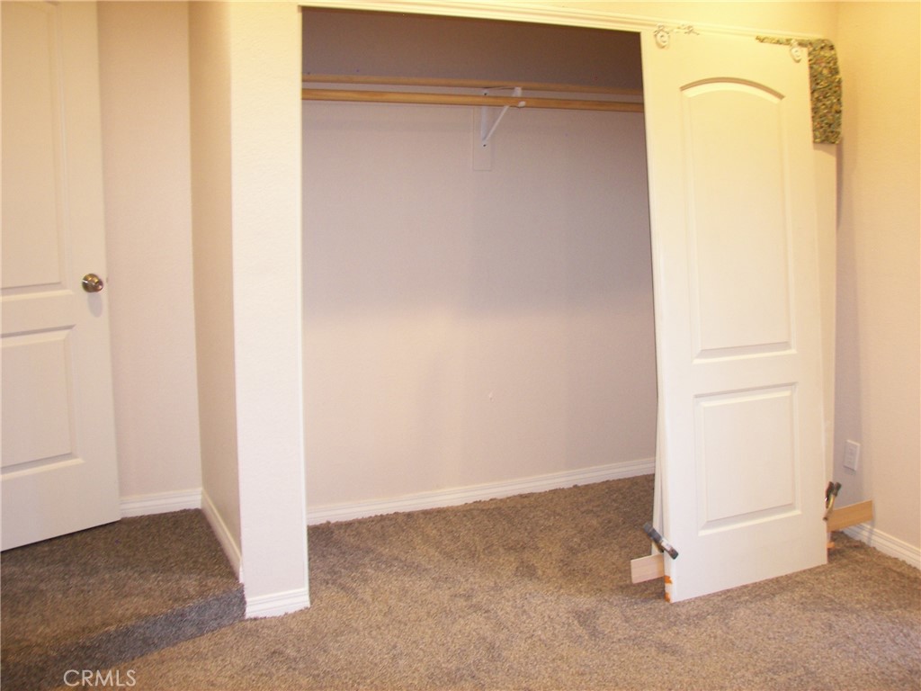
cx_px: 460
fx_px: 958
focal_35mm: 36
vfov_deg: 39.7
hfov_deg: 51.4
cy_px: 346
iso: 100
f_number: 2.8
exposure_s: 1/13
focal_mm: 6
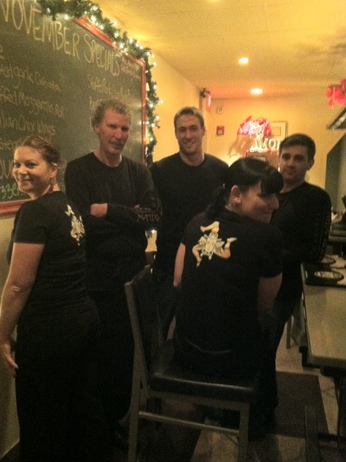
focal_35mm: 36
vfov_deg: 51.4
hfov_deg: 39.6
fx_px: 480
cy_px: 230
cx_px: 169
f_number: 2.8
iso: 1000
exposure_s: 1/15
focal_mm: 3.85
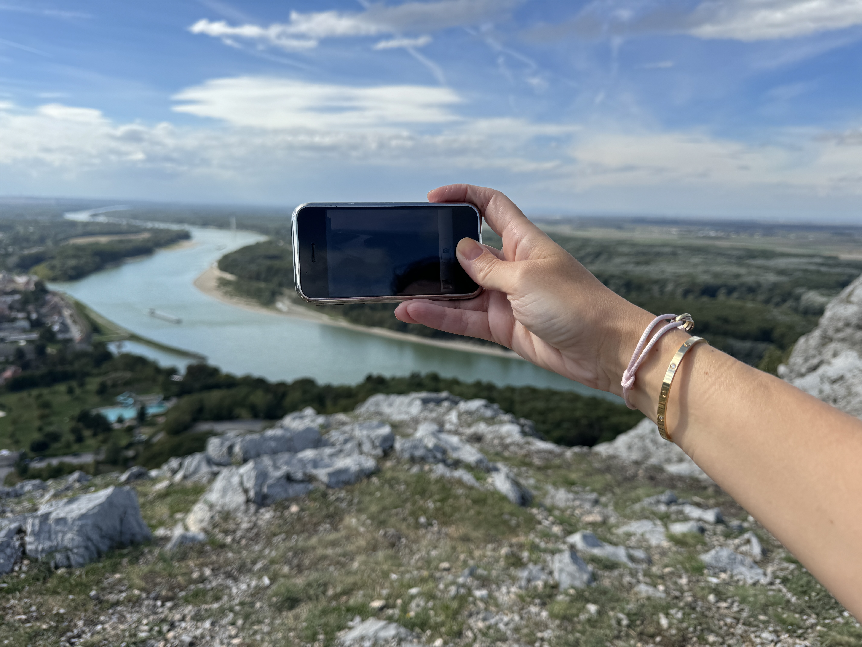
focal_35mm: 24
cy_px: 324
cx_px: 431
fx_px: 598
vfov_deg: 56.8
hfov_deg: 71.6
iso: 80
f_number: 1.78
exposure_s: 1/5348
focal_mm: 6.86
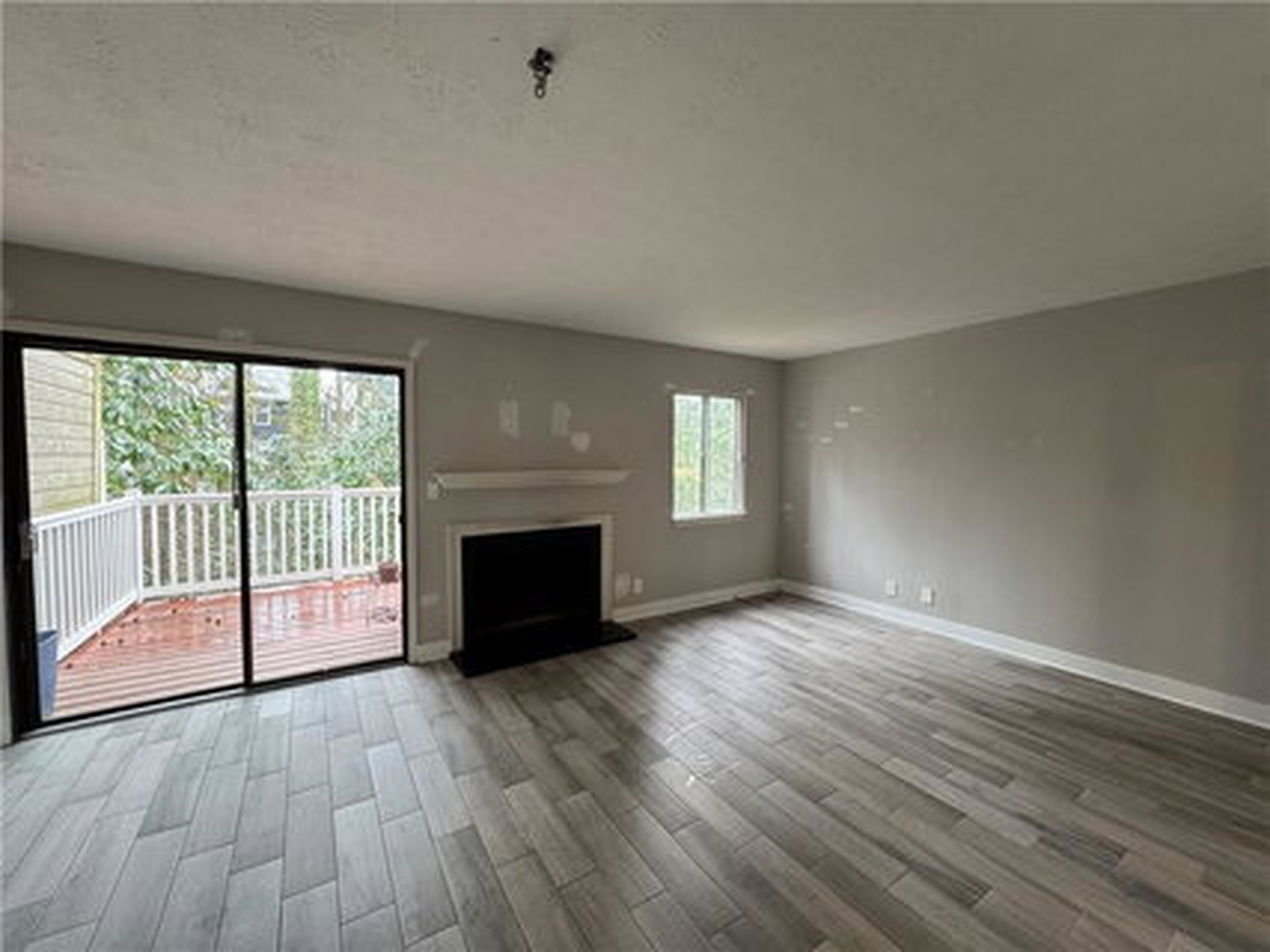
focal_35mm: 14
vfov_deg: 85.6
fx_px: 513
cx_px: 635
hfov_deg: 102.1
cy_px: 476
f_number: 2.2
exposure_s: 1/60
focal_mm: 2.22
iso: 200
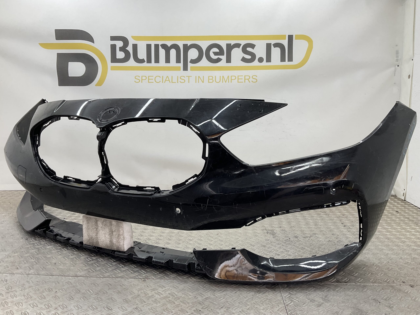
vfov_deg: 48.2
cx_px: 210
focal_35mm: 29
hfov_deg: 61.7
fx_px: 352
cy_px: 158
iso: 20
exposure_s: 1/100
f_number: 1.8
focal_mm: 3
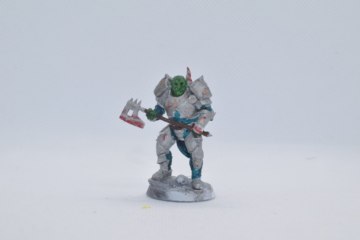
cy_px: 120
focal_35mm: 60
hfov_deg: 33.4
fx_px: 600
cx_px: 180
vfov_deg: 22.6
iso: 800
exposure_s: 1/125
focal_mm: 40
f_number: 16
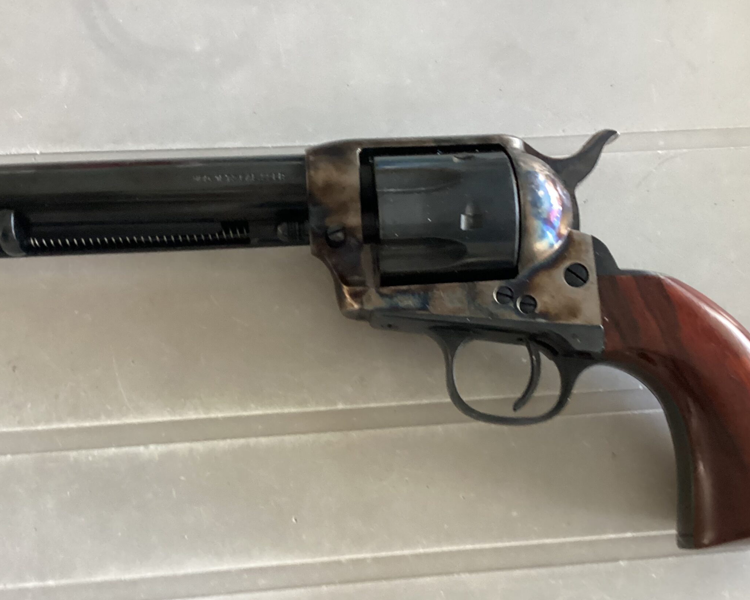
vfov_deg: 39.1
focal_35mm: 38
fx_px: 844
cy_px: 337
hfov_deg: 47.9
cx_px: 385
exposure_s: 1/40
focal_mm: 3.3
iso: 320
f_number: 2.4
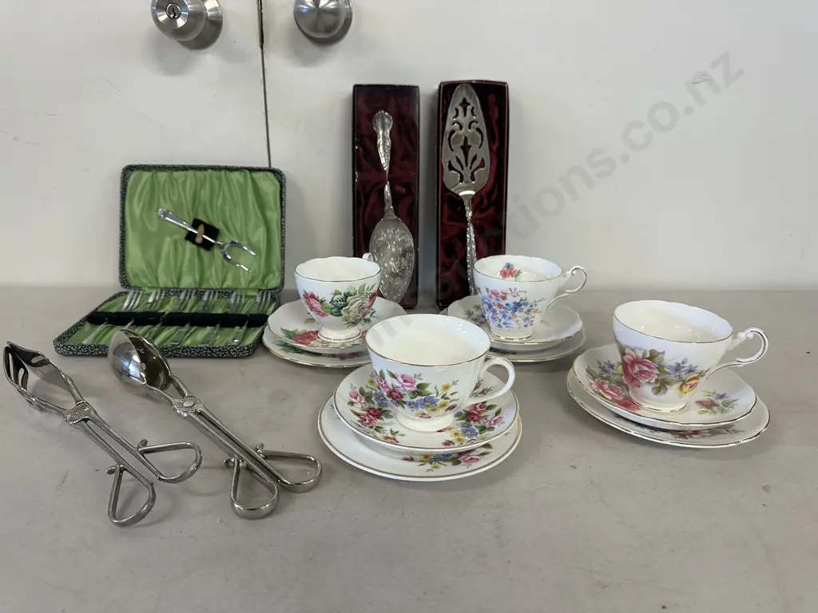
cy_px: 306
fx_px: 567
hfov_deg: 71.6
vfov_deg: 56.8
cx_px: 409
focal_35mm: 24
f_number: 1.78
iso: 160
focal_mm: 6.86
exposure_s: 1/100
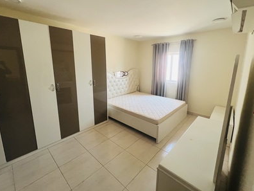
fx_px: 110
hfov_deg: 98.2
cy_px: 85
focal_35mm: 15
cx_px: 128
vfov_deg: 81.4
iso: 250
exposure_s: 1/95
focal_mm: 1.57
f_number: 1.8
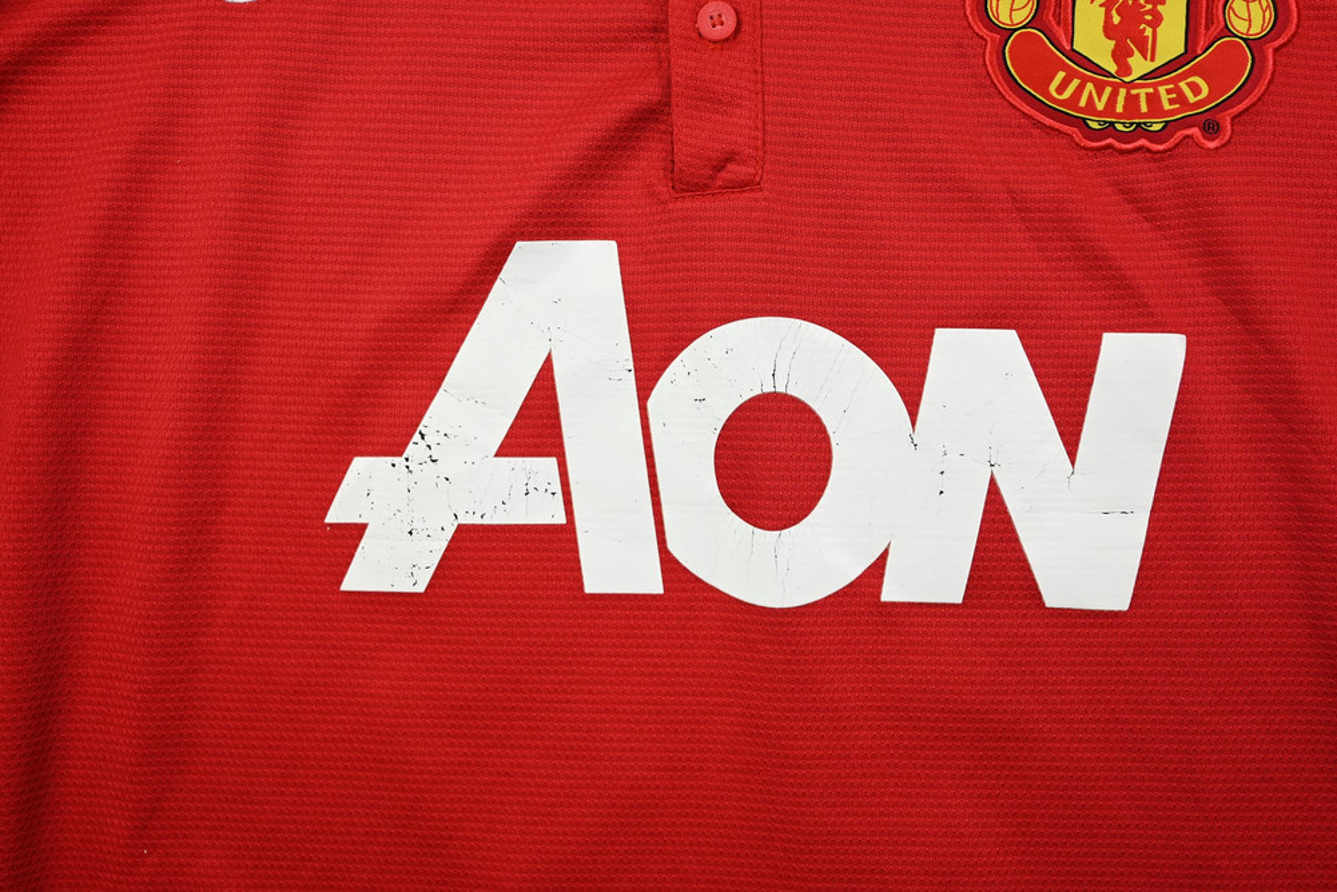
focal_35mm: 33
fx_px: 1226
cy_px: 446
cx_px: 668
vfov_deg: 40.0
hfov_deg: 57.2
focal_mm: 33
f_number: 5
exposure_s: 1/125
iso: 200
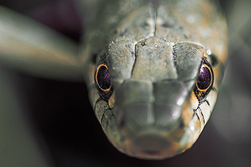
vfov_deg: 6.5
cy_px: 84
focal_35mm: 210
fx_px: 1464
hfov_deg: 9.8
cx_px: 126
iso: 360
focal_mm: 210
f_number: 8
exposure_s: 1/250
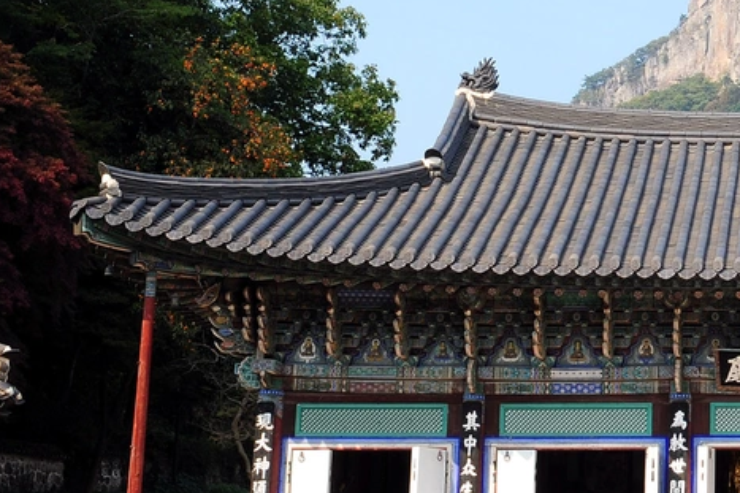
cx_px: 780
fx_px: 1849
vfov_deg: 15.2
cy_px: 202
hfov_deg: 21.6
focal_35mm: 90
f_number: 20
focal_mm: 35
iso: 200
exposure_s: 1/15
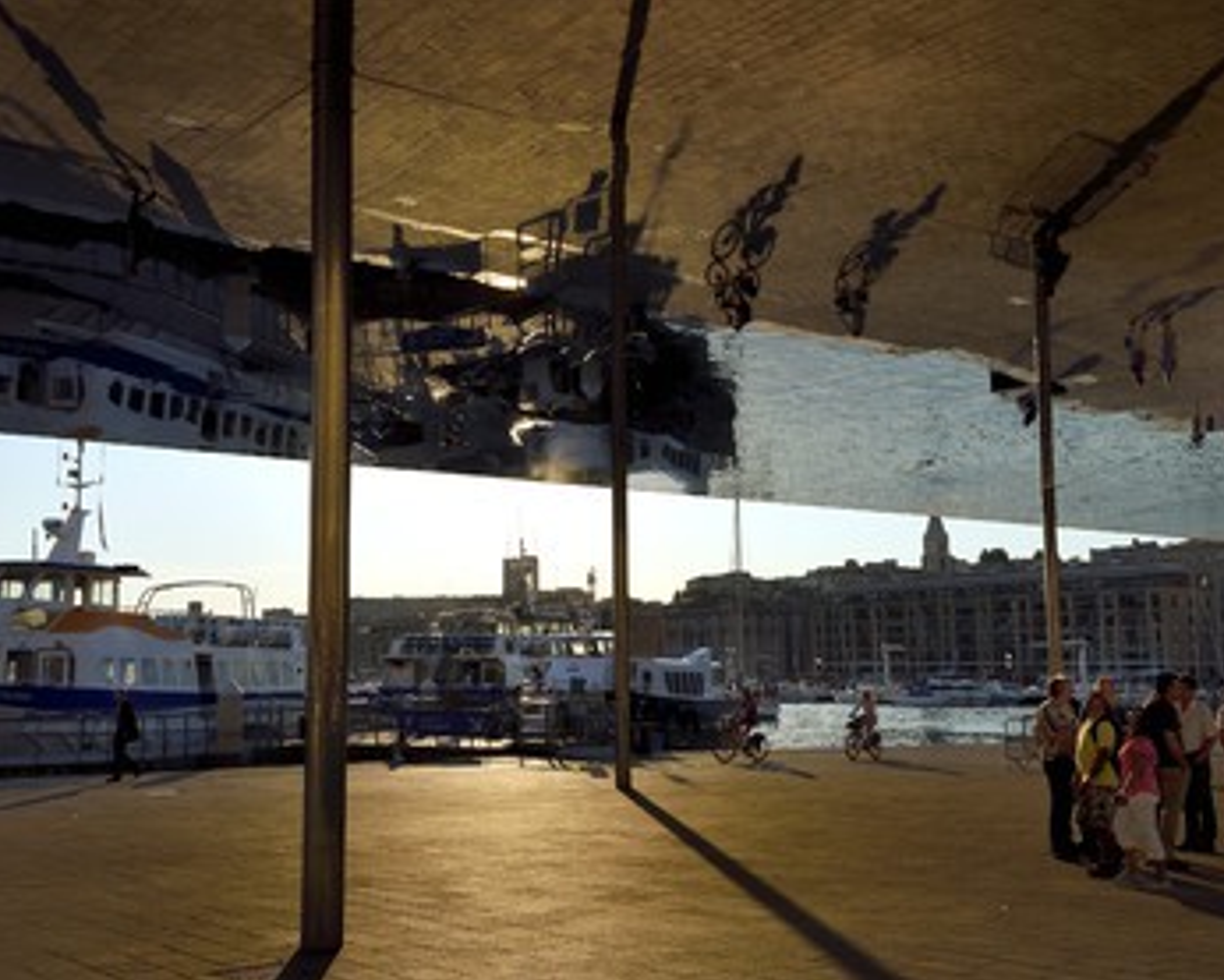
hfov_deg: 44.6
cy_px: 492
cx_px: 509
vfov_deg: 36.5
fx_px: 1486
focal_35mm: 41
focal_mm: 36
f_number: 18
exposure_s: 1/320
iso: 200
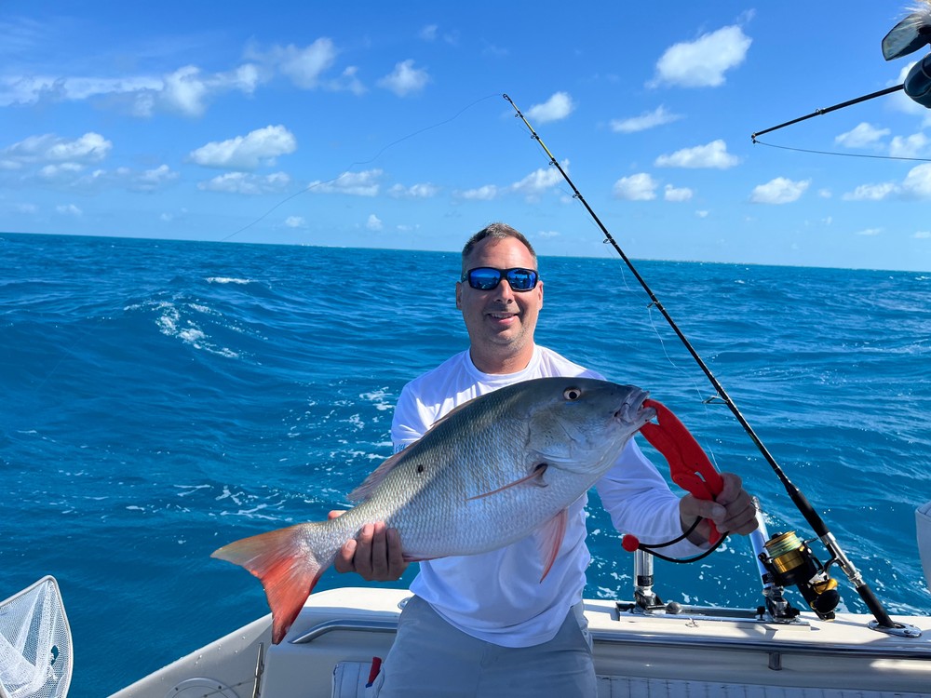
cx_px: 466
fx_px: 699
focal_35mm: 26
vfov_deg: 53.1
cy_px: 349
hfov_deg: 67.3
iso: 50
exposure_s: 1/3623
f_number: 1.6
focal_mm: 5.1
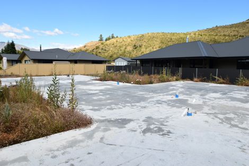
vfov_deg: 53.1
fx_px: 166
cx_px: 124
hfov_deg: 73.8
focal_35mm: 24
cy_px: 83
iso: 200
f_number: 10
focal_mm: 16
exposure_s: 1/400
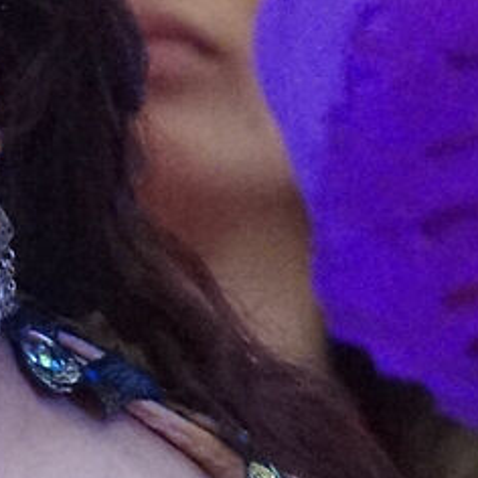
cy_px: 776
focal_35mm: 2072
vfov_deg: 0.8
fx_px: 32370
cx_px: 4
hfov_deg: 0.8
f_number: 2.8
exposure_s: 1/1000
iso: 3200
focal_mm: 160
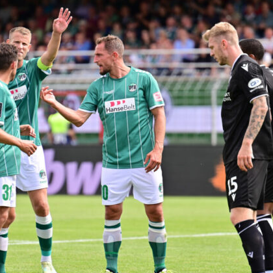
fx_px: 3266
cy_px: 146
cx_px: 104
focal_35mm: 366
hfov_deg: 4.8
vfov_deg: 4.8
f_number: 4
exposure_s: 1/1250
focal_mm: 260
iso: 320
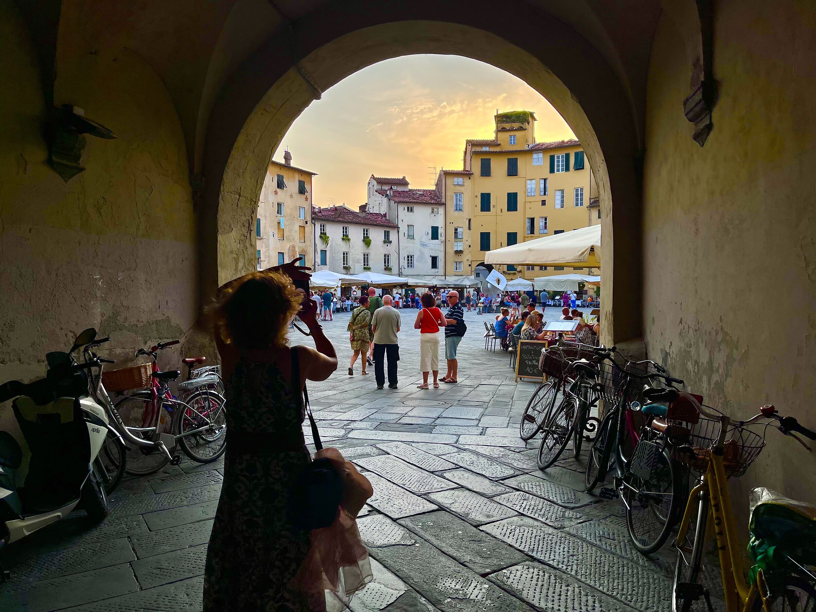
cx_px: 408
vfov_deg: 53.1
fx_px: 613
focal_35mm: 26
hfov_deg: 67.3
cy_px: 306
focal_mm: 5.1
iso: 50
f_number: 1.6
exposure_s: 1/1862
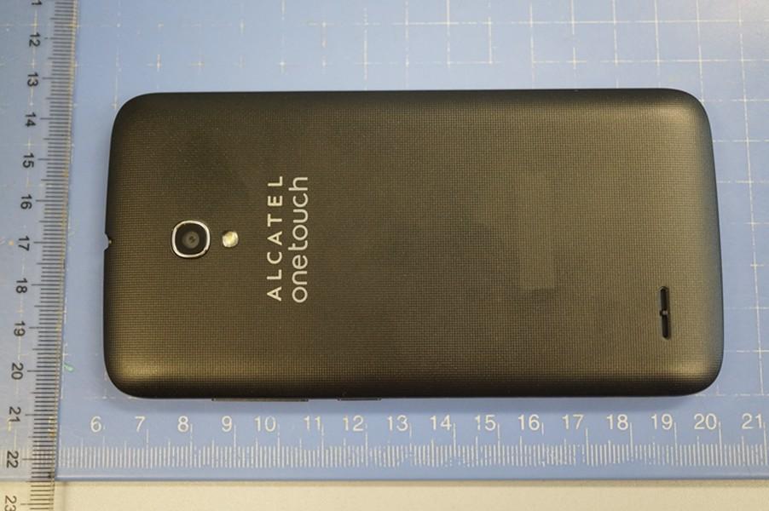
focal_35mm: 45
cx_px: 384
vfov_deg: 29.8
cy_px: 256
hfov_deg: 43.6
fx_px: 961
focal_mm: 30
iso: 800
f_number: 4
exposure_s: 1/60
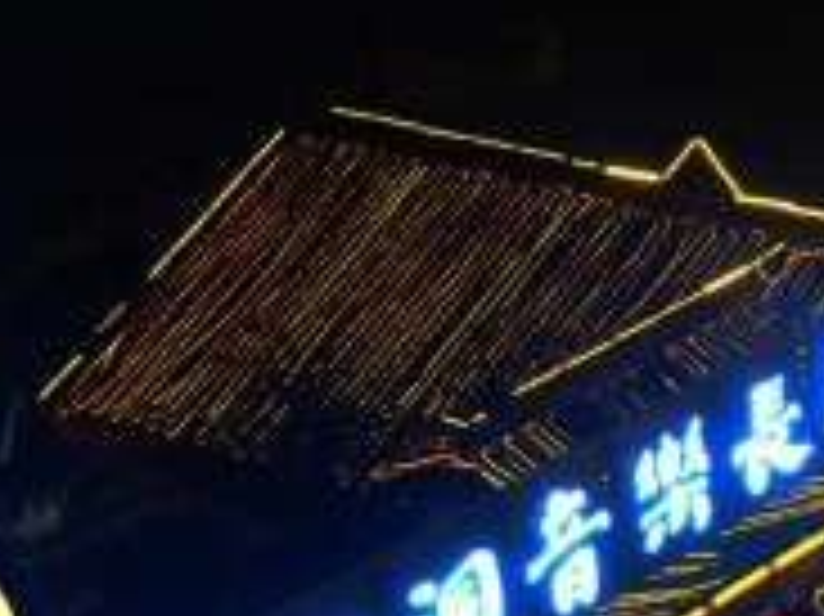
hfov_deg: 15.2
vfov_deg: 11.7
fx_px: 2997
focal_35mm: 126
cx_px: 914
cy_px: 229
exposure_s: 1/30
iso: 2000
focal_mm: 26.9
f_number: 4.5
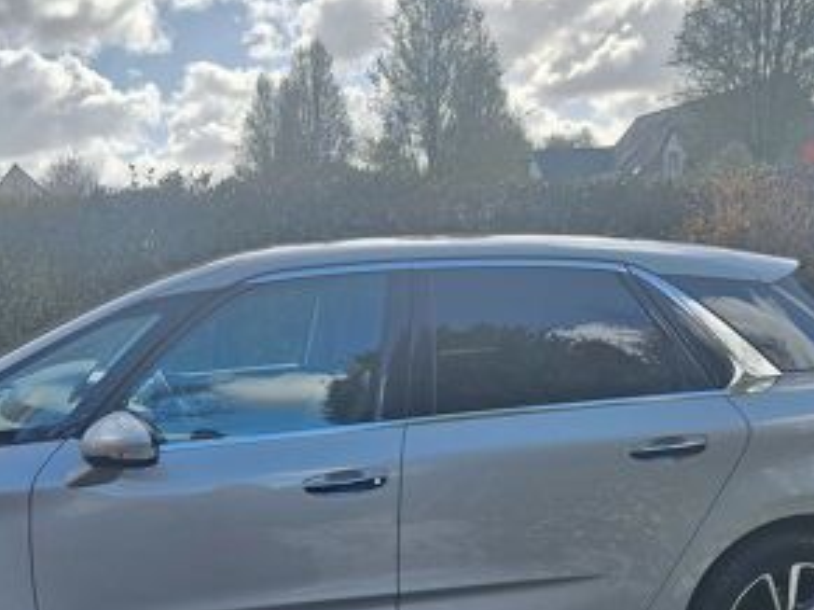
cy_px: 442
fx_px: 893
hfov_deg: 48.5
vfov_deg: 37.0
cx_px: 302
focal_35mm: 38
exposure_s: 1/886
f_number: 1.8
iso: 40
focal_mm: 5.54
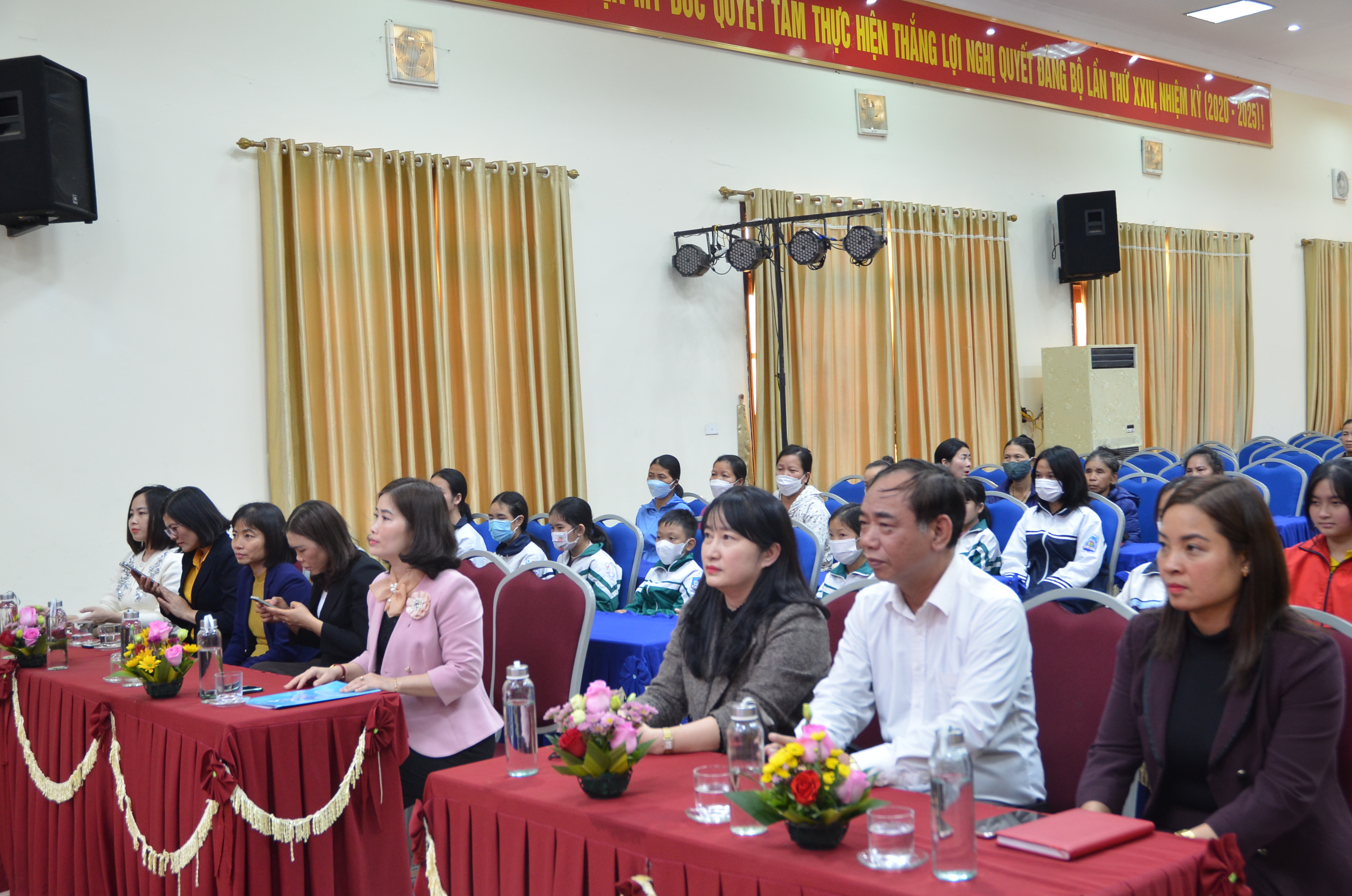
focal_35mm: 40
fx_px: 1518
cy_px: 448
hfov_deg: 48.0
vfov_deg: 32.9
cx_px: 676
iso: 800
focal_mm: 27
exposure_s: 1/30
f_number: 3.8
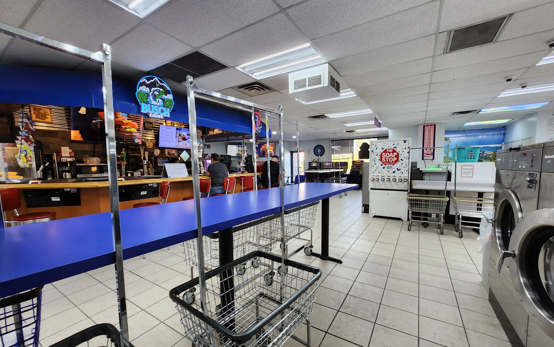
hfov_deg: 105.3
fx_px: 211
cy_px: 183
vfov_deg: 78.6
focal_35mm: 14
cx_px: 277
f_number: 2.2
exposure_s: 1/60
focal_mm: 1.74
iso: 160
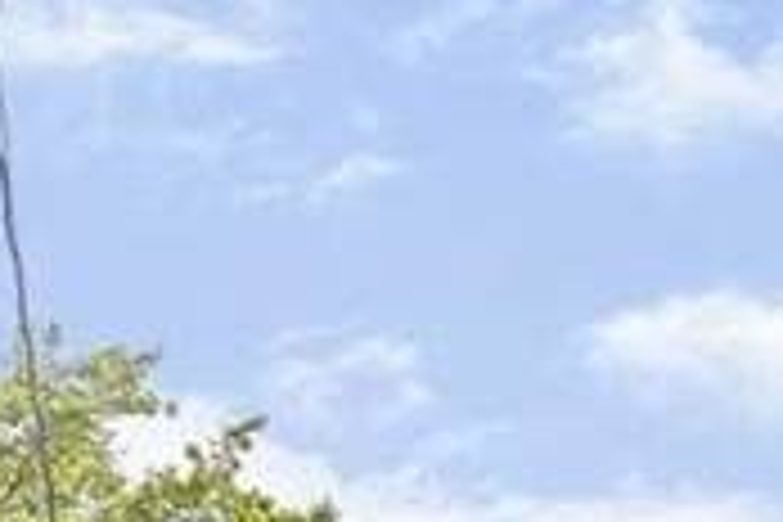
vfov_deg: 10.2
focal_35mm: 118
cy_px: 1235
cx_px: 1674
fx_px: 2566
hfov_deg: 14.0
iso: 200
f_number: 9
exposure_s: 1/500
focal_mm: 16
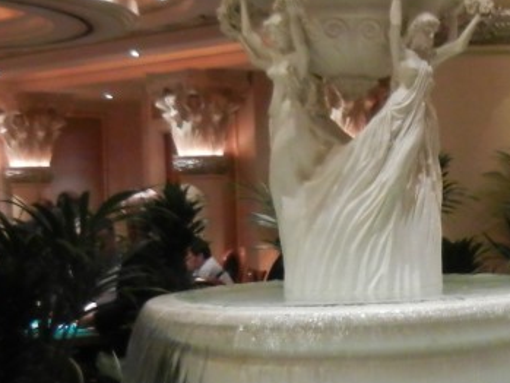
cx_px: 544
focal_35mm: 88
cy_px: 194
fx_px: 1297
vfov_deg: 16.8
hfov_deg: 21.3
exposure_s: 1/5.9
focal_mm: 5.4
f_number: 3.5
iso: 200
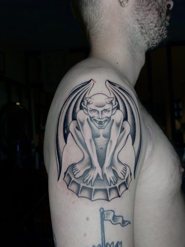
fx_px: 185
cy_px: 124
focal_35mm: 26
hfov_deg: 53.1
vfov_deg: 67.3
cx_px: 92
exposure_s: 1/100
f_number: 1.8
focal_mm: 4.25
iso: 40
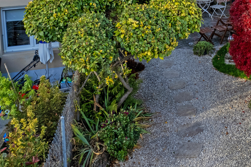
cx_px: 230
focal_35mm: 46
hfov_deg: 39.4
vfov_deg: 27.2
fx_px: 321
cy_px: -7
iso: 100
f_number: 2.8
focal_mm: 8.38
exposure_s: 1/90
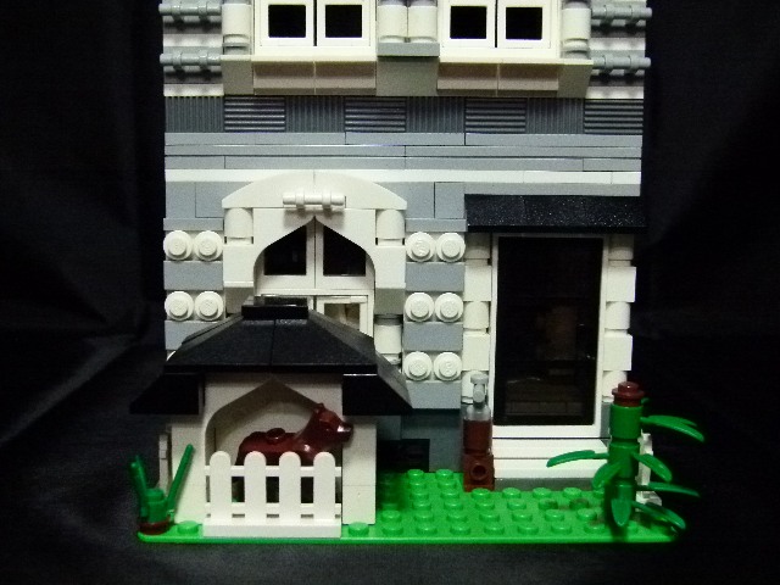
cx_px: 390
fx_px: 946
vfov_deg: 34.3
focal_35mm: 42
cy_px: 292
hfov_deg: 44.8
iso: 800
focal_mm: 7.6
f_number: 3.2
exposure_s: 1/60
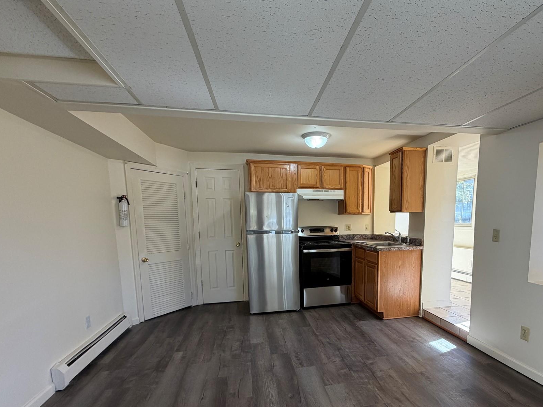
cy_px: 256
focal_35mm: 18
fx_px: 282
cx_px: 318
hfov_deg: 86.9
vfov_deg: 70.4
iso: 125
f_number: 2.2
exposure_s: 1/120
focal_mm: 2.22
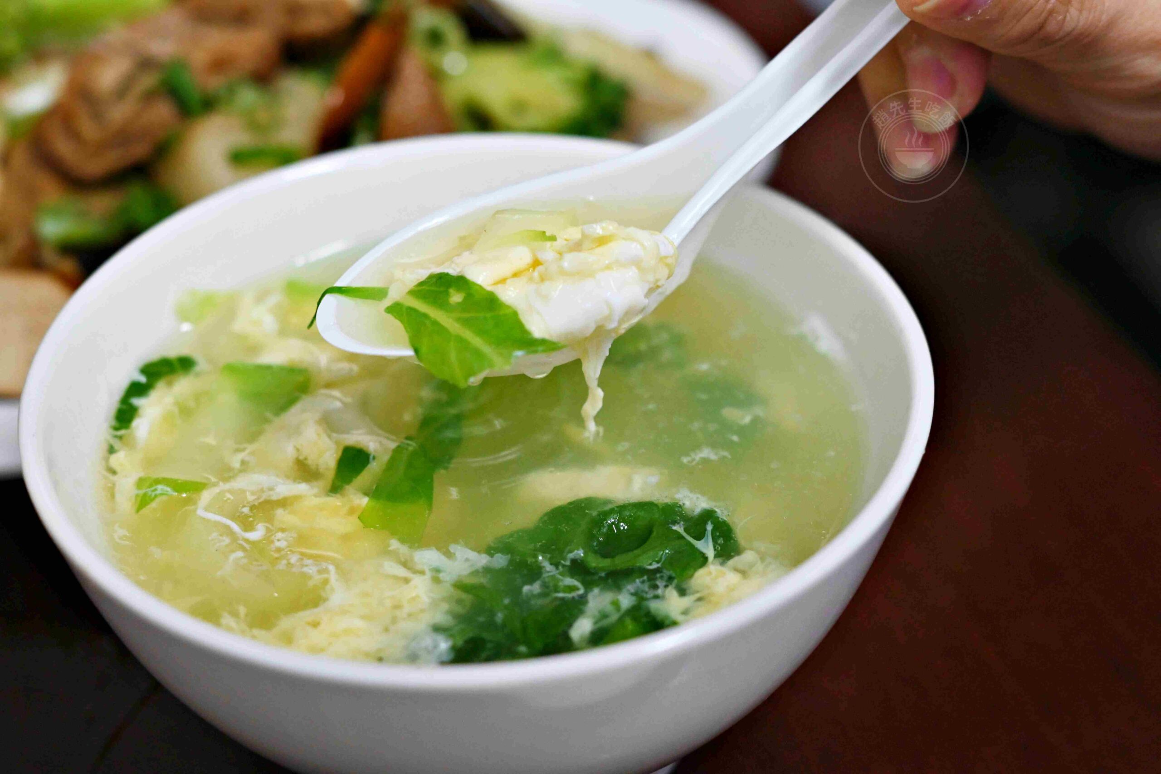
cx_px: 580
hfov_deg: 27.0
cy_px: 387
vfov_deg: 18.2
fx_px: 2419
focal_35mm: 75
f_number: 3.2
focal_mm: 50
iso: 900
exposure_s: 1/200
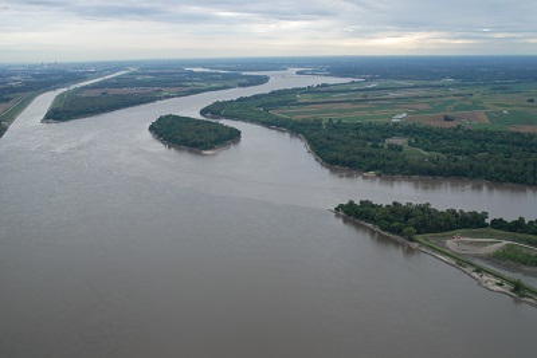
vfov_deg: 31.9
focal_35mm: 42
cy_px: 179
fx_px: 627
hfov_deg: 46.4
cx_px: 268
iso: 200
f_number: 5.6
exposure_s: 1/125
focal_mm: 28
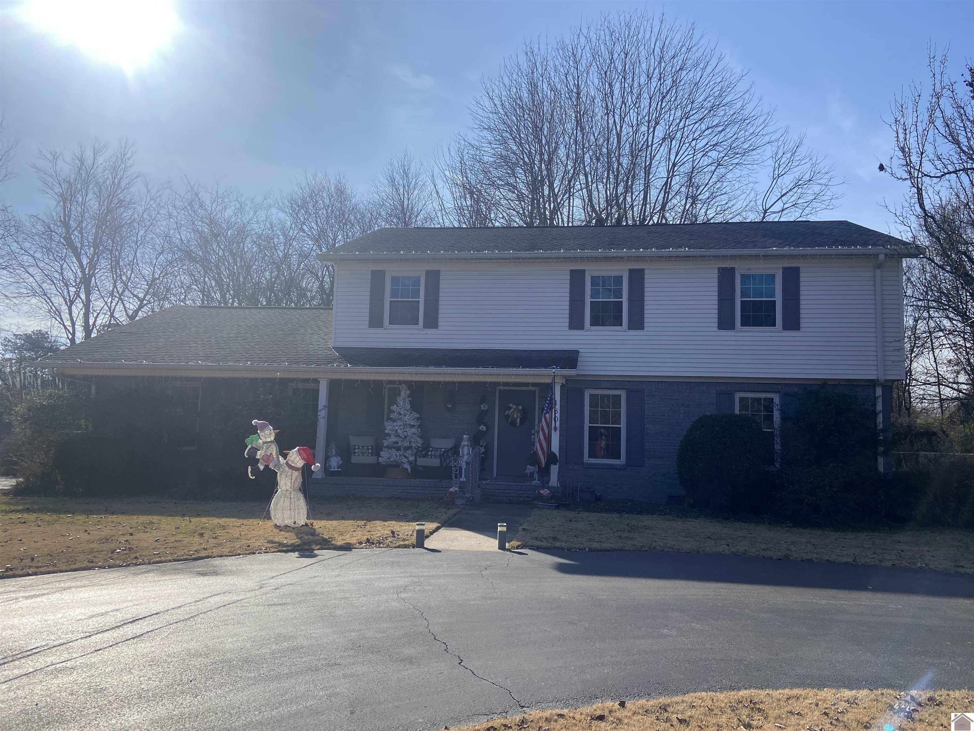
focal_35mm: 26
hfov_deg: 67.3
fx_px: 732
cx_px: 487
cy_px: 366
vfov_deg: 53.1
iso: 32
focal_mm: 4.25
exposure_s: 1/4808
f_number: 1.8
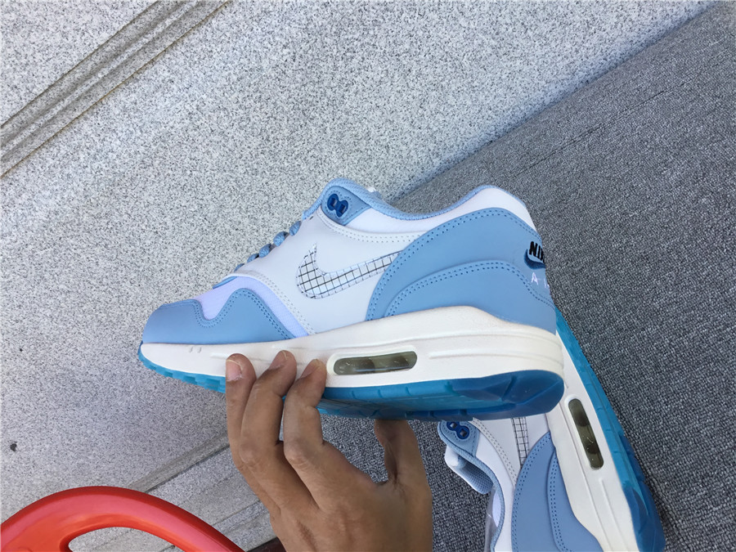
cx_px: 368
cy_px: 276
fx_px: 659
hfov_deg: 58.4
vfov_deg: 45.4
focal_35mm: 31
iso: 25
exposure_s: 1/118
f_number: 2.4
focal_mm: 3.3
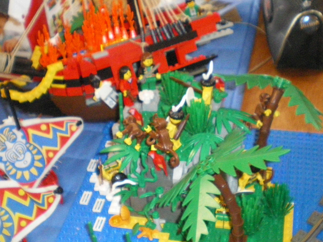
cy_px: 135
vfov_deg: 24.8
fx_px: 551
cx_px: 178
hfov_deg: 32.7
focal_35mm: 59
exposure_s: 1/50
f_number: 3.1
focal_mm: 6.3
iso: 800
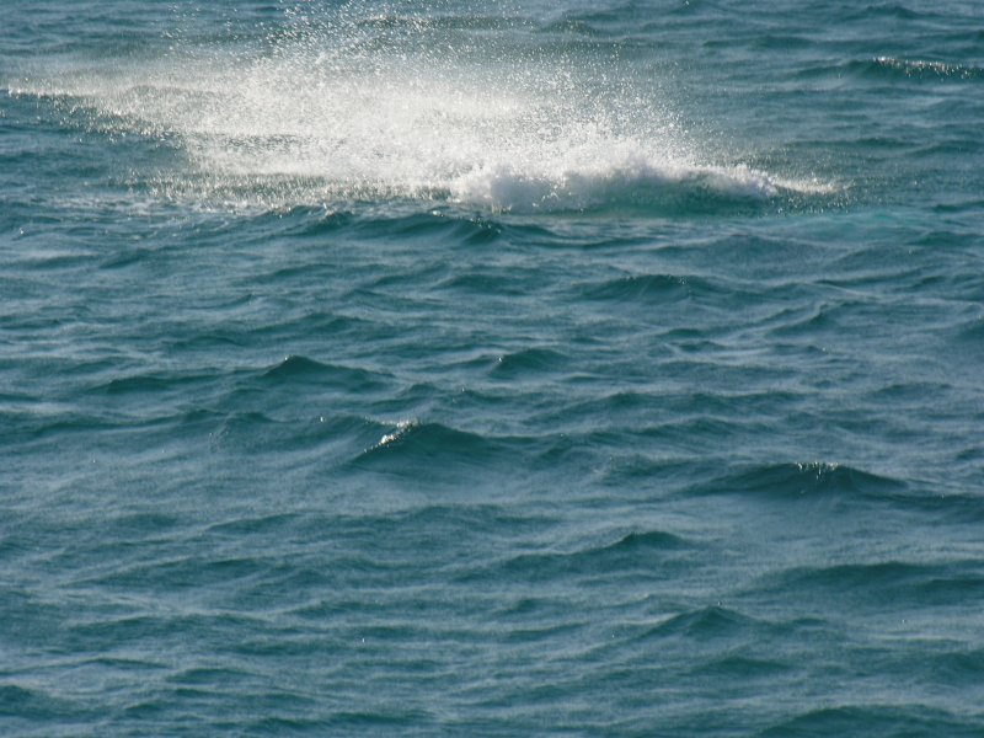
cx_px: 492
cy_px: 369
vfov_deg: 5.3
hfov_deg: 7.1
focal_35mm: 279
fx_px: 7931
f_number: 7.5
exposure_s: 1/184
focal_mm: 71
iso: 50
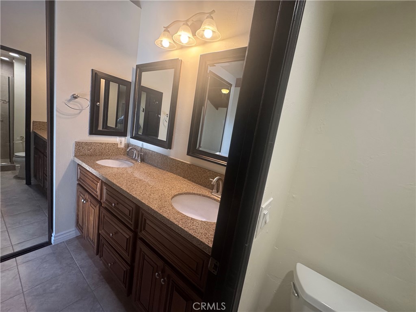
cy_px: 156
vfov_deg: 85.7
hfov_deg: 102.1
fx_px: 168
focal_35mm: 14
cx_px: 208
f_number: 2.2
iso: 320
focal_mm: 2.22
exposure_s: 1/120
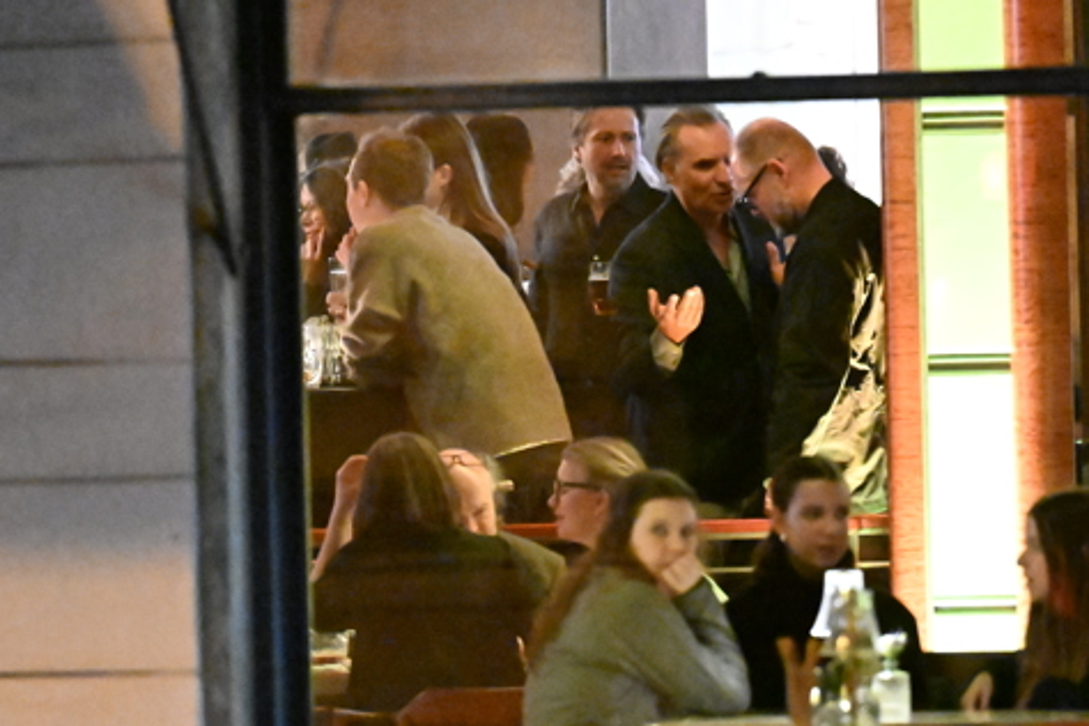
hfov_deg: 4.7
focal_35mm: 437
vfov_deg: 3.1
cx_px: 694
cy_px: 379
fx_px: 13218
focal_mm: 200
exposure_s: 1/160
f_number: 2.8
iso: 32000
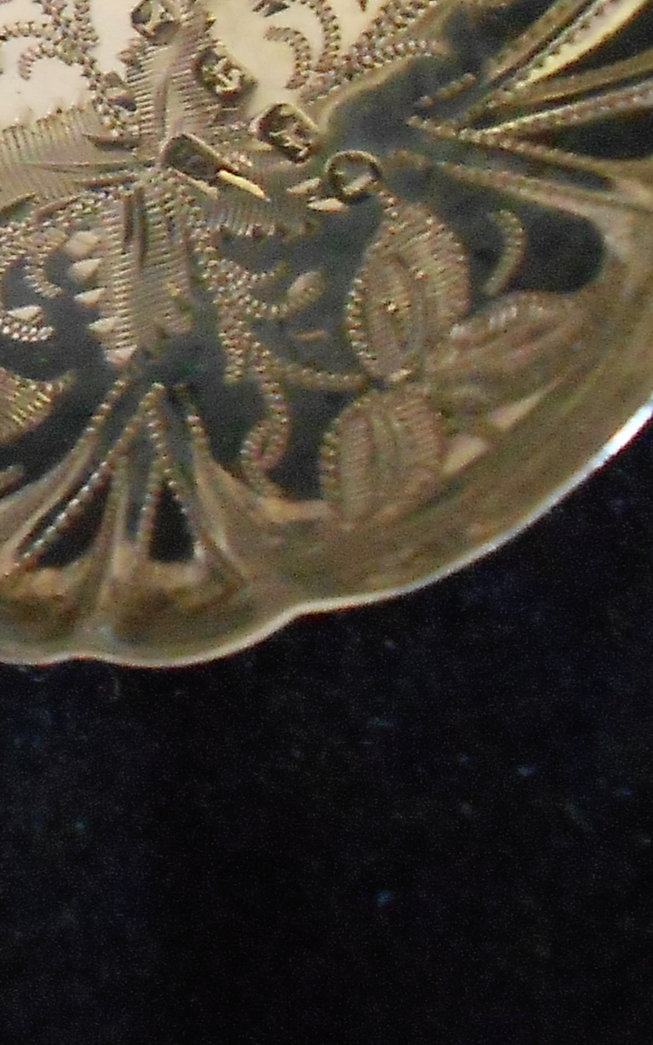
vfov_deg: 20.4
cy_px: 274
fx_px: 2876
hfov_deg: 12.2
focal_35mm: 101
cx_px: -389
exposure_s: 1/10
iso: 800
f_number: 3.8
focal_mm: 5.3
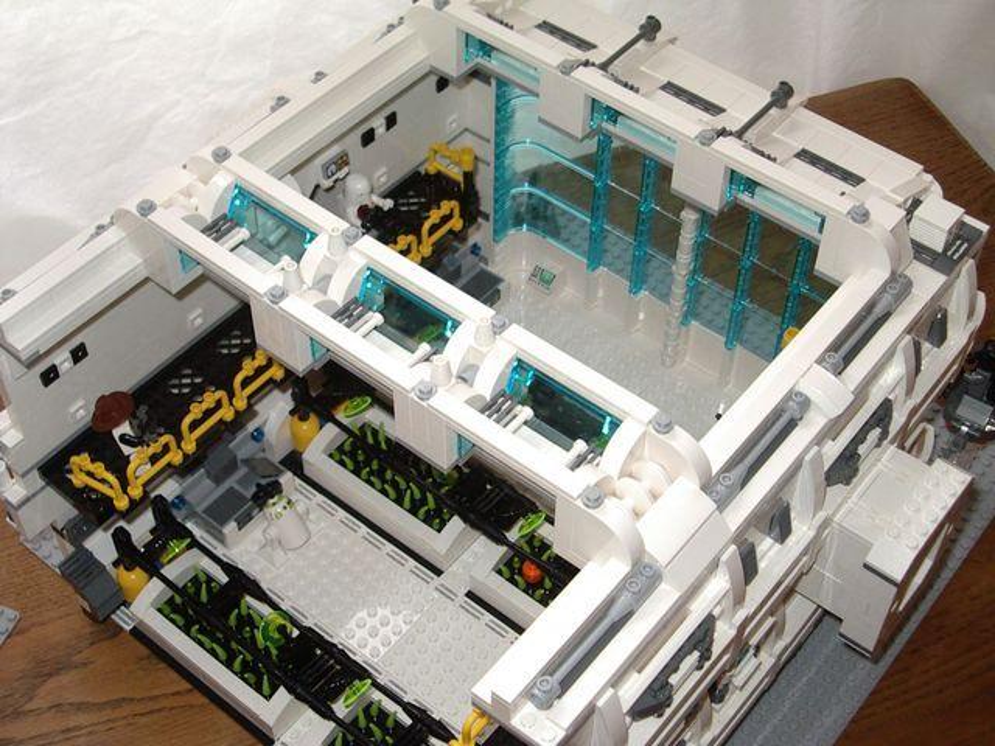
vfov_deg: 28.0
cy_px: 373
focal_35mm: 52
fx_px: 1495
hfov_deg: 36.8
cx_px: 498
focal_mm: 7.8
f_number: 3
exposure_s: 1/60
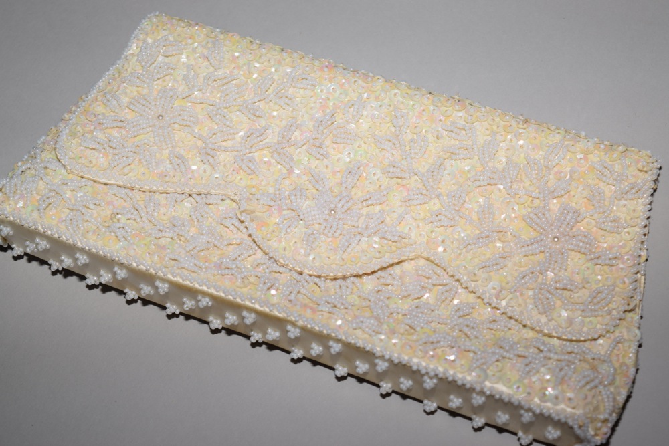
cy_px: 223
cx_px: 334
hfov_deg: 24.6
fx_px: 1533
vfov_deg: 16.6
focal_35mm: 82
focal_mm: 55
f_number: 5.6
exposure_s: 1/60
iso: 180
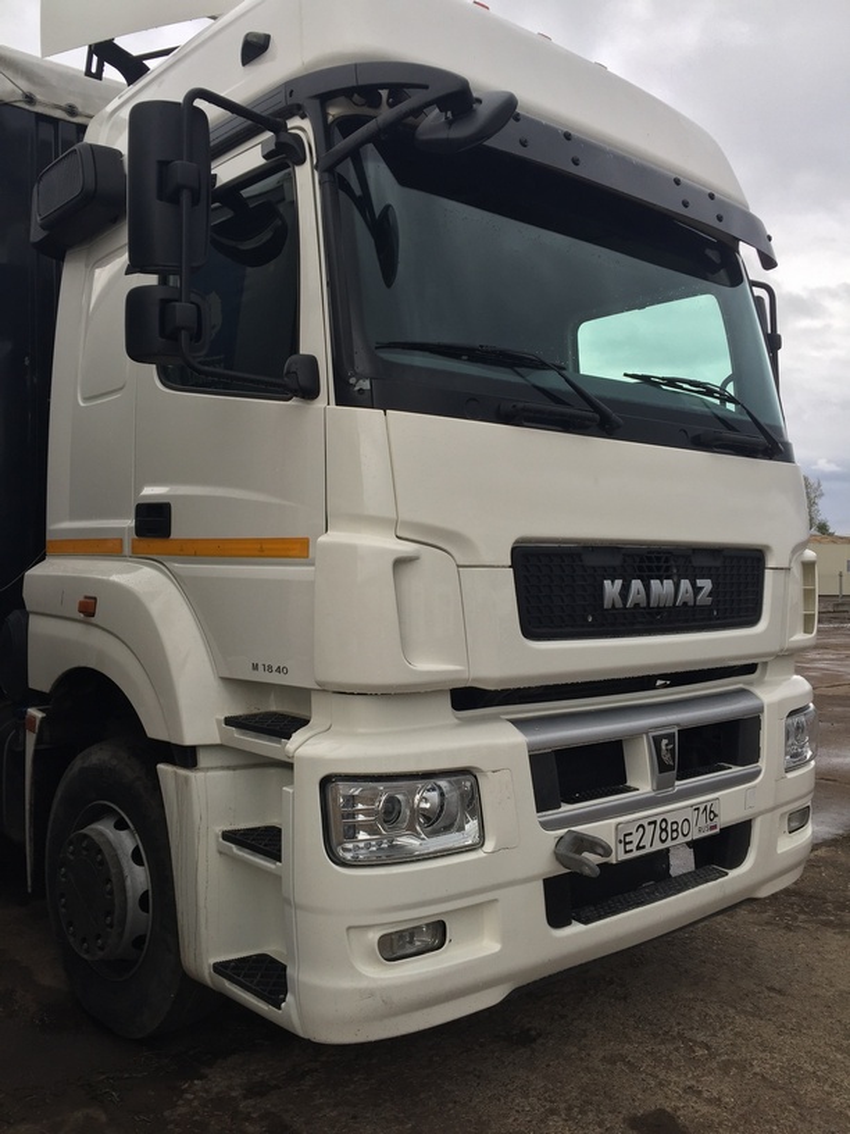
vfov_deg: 61.7
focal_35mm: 29
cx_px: 425
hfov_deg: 48.2
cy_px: 567
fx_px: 949
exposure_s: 1/253
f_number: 2.2
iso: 32
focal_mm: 4.15
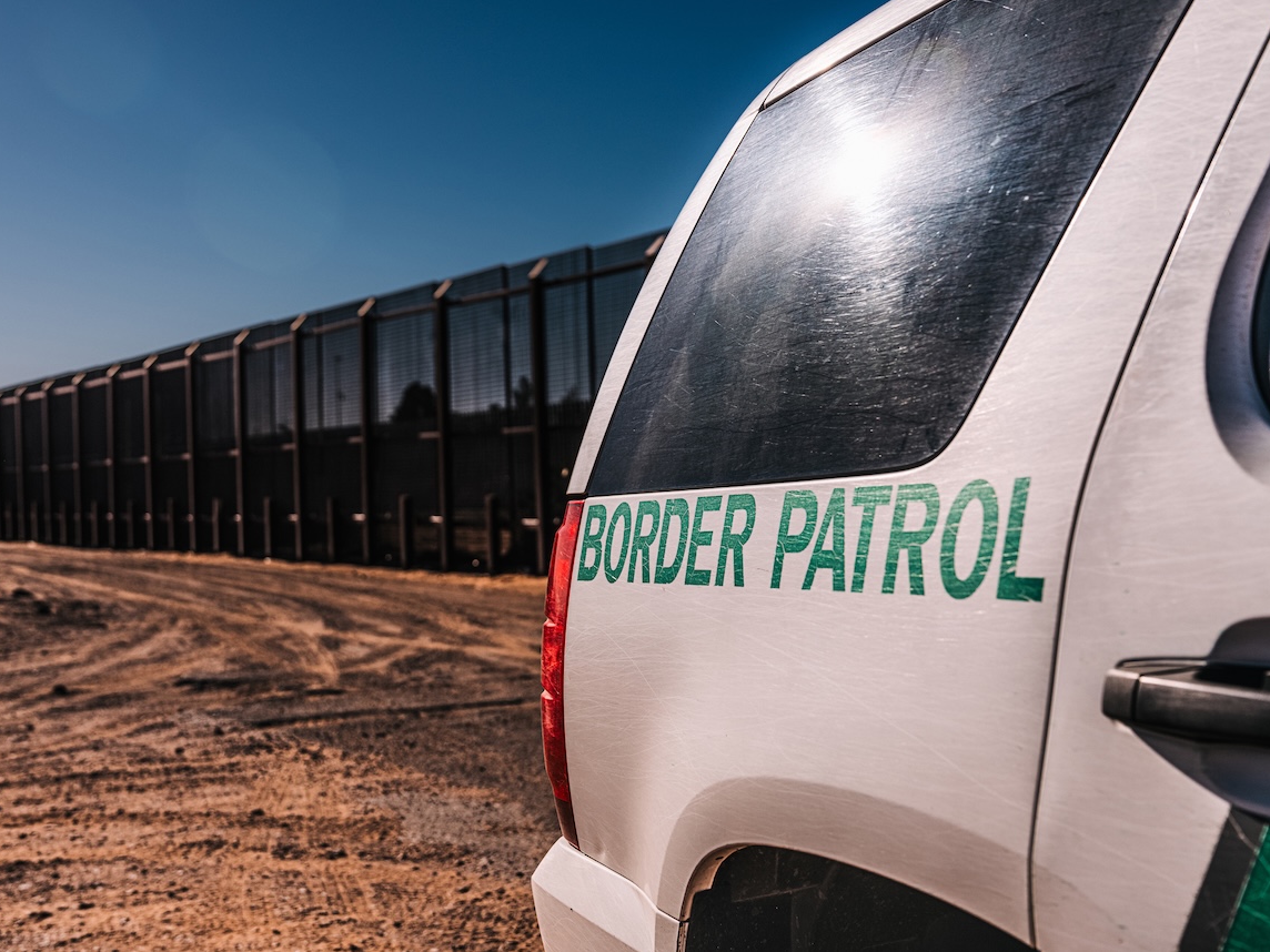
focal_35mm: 47
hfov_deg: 40.4
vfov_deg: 30.9
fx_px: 1724
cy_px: 472
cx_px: 582
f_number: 4.5
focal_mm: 43
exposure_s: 1/2500
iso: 160
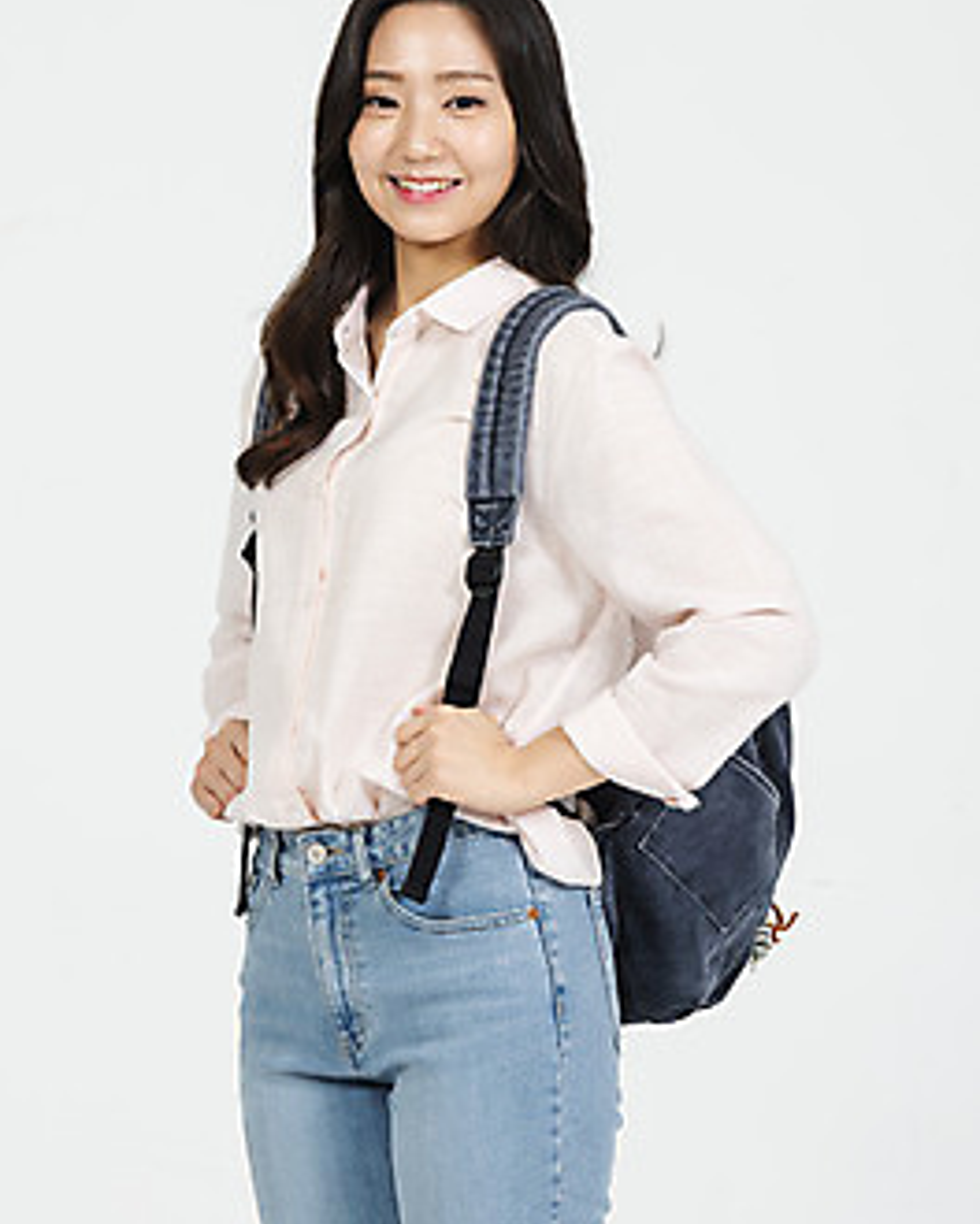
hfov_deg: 8.5
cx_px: 488
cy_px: 549
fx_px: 6598
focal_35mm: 182
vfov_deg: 10.6
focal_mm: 160
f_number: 14
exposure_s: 1/125
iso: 100
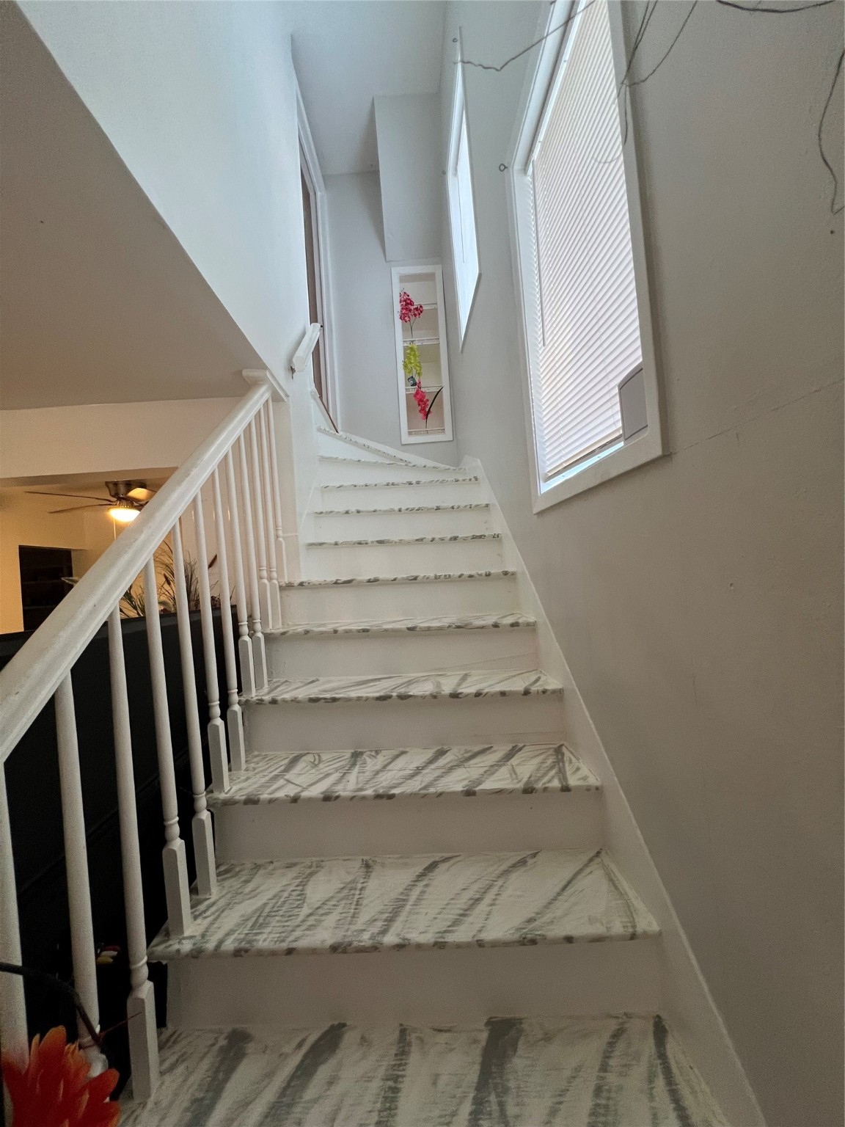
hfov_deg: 89.9
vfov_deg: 106.2
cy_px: 564
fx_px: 423
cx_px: 422
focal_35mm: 13
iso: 160
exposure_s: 1/60
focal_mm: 1.57
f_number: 1.8
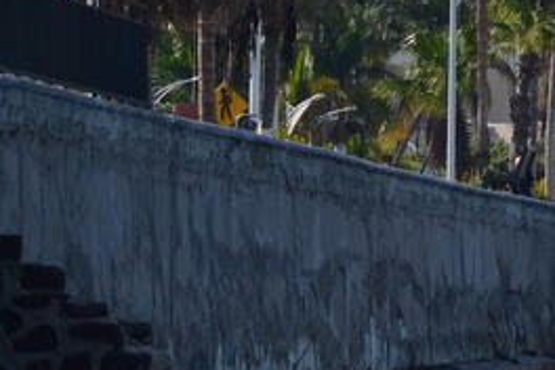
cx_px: 790
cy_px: 135
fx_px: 6274
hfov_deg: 5.0
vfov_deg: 3.4
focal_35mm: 407
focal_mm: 70
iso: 125
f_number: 5.6
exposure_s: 1/500
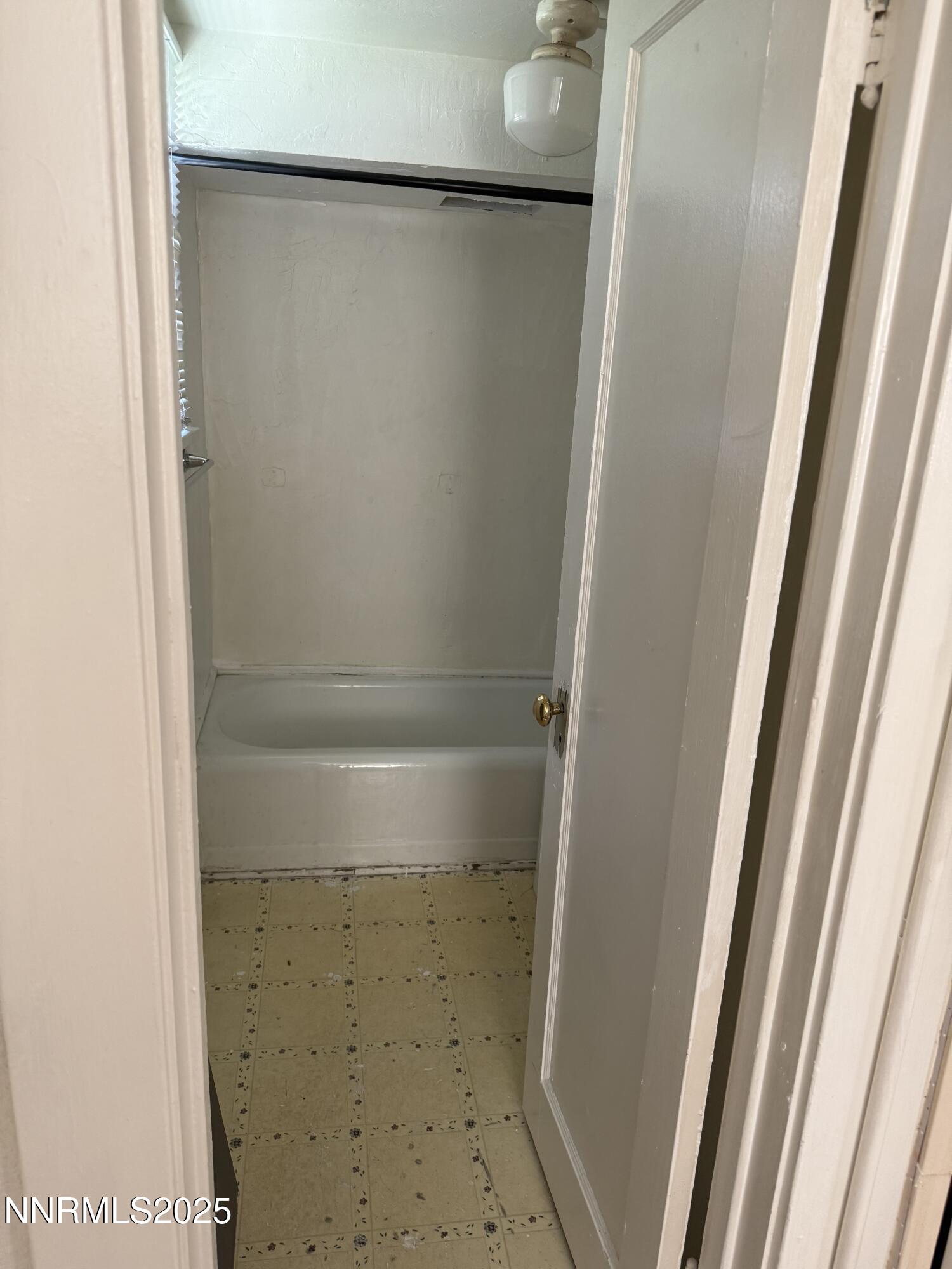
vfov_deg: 71.6
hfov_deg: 56.8
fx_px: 880
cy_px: 634
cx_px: 476
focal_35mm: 24
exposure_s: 1/85
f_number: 1.78
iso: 200
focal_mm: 6.76
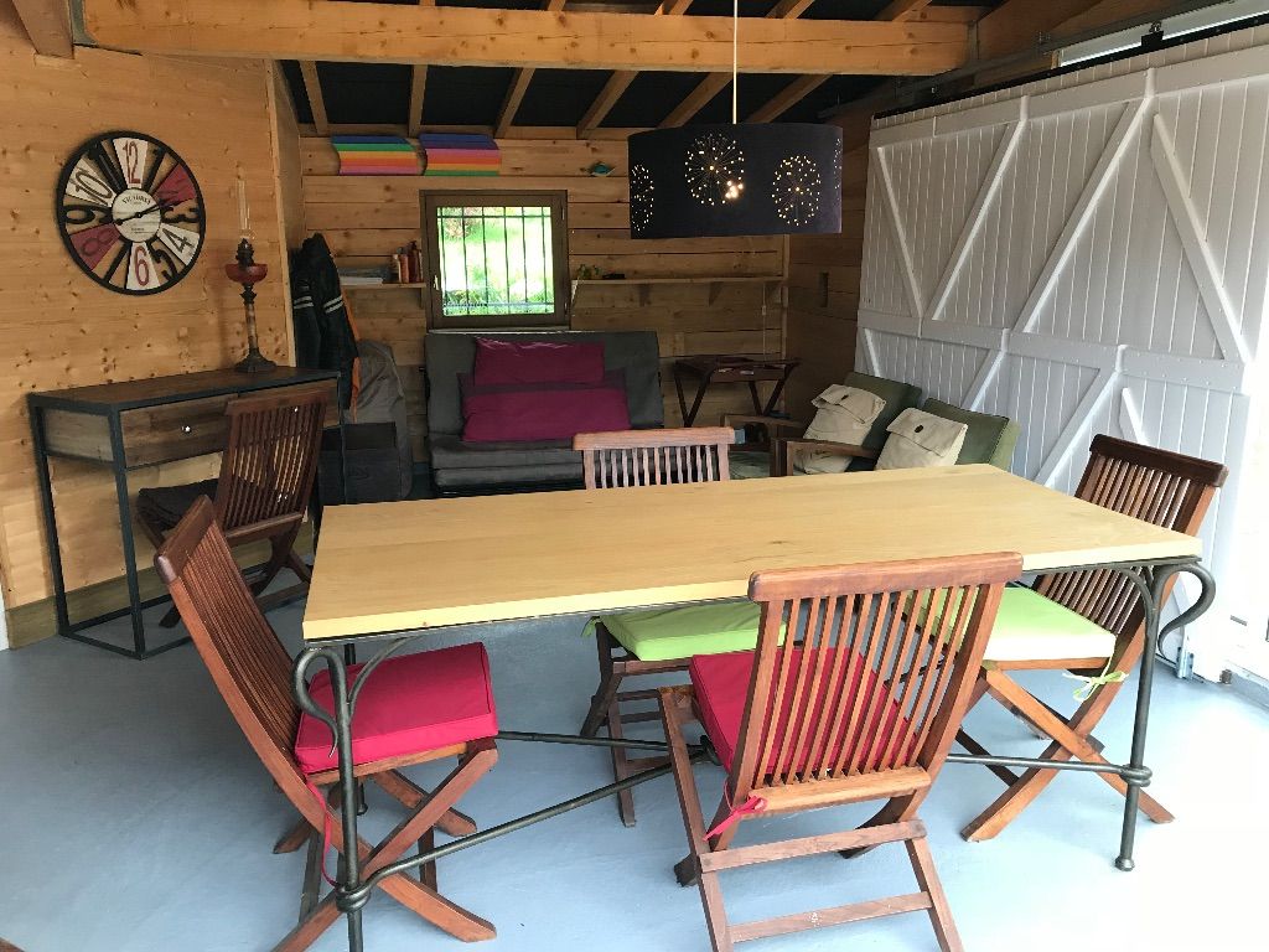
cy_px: 476
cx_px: 634
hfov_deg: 63.4
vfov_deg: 49.7
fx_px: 1026
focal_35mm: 28
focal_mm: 3.99
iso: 32
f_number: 1.8
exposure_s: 1/33
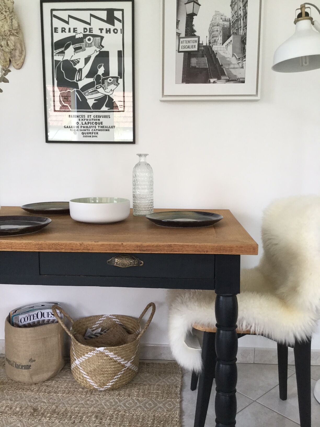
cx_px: 160
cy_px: 214
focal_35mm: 31
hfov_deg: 45.4
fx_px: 382
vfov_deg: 58.4
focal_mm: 3.3
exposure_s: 1/33
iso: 40
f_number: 2.4
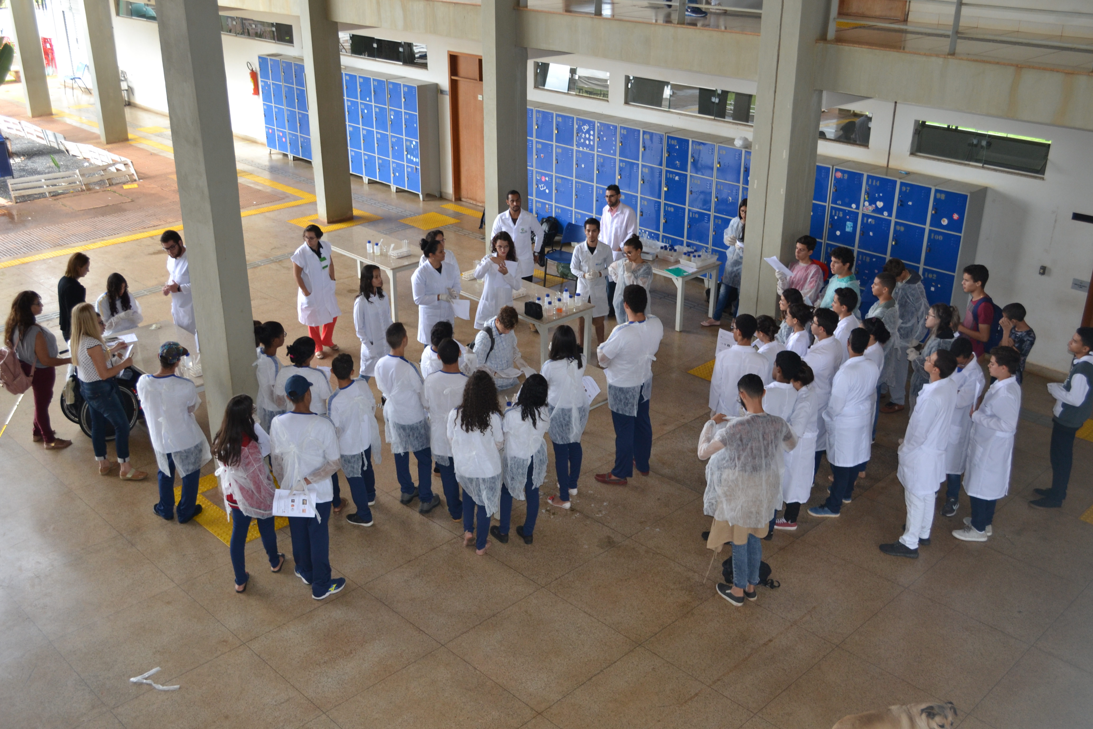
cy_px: 364
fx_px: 1093
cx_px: 546
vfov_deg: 36.9
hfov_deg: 53.1
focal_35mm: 36
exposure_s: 1/125
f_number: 4
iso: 400
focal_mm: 24
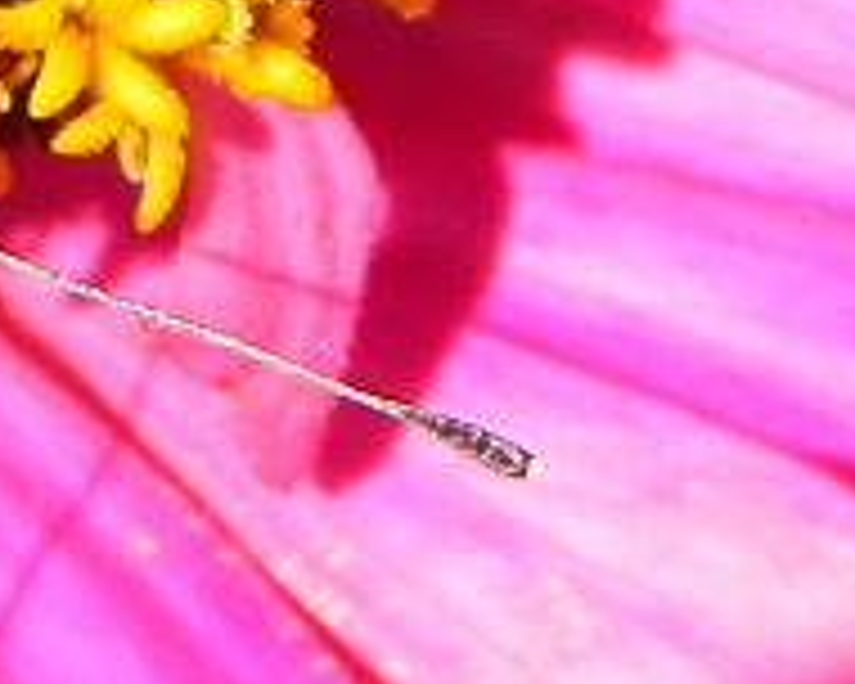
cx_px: -666
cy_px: -376
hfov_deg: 4.0
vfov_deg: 3.2
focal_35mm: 486
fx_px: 12298
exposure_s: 1/302
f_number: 7.1
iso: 160
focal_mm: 18.8
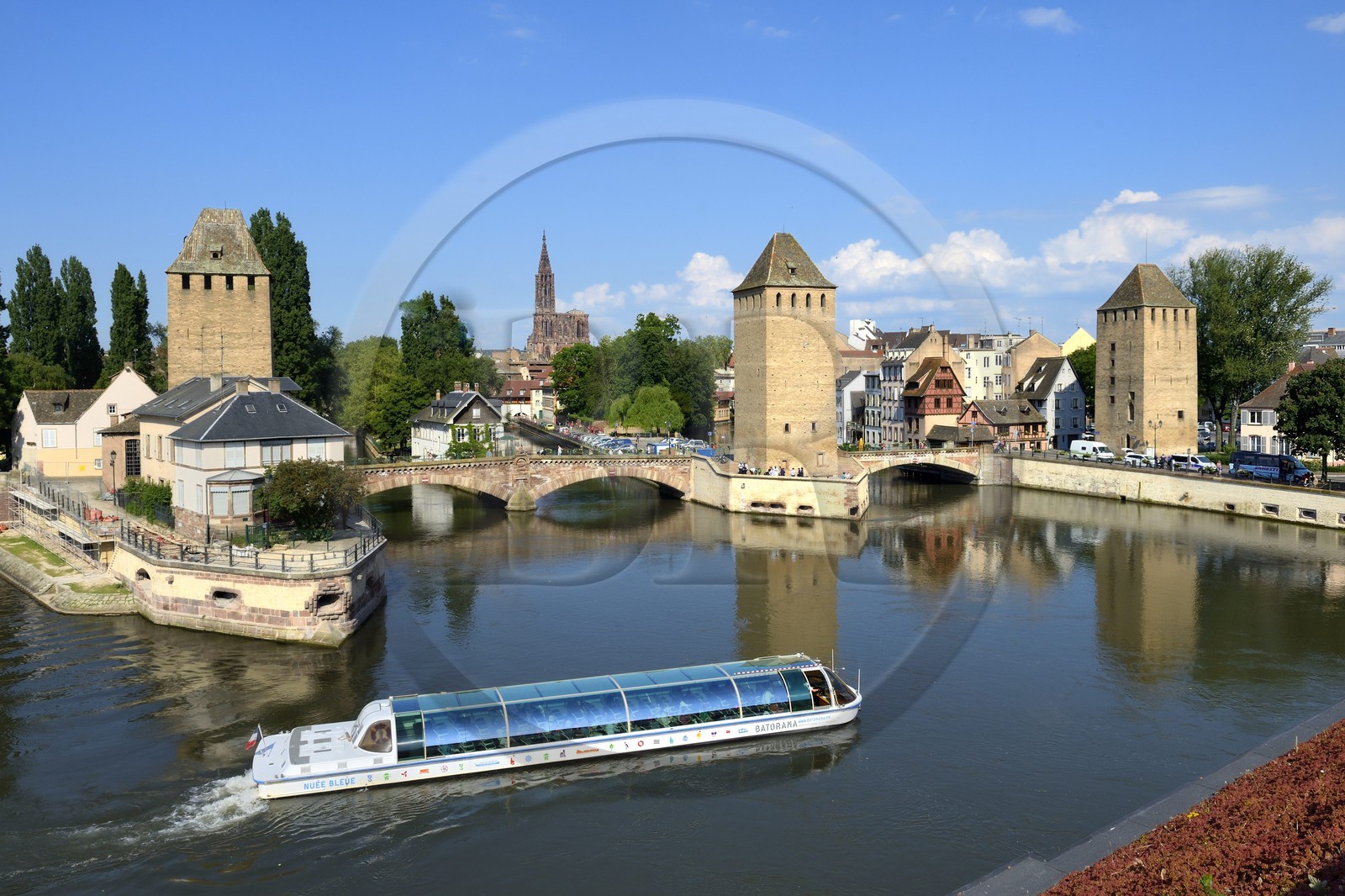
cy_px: 448
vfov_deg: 49.5
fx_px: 971
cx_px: 672
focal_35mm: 26
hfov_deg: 69.4
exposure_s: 1/500
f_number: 10
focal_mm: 26
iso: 200
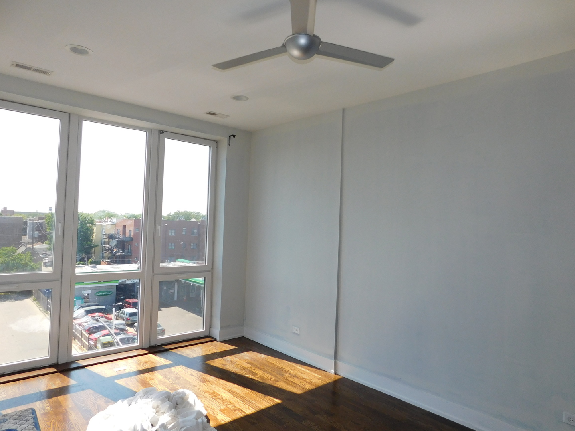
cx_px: 288
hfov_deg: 73.9
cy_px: 216
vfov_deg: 58.9
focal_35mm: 23
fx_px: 382
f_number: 3
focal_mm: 4
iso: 125
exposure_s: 1/500
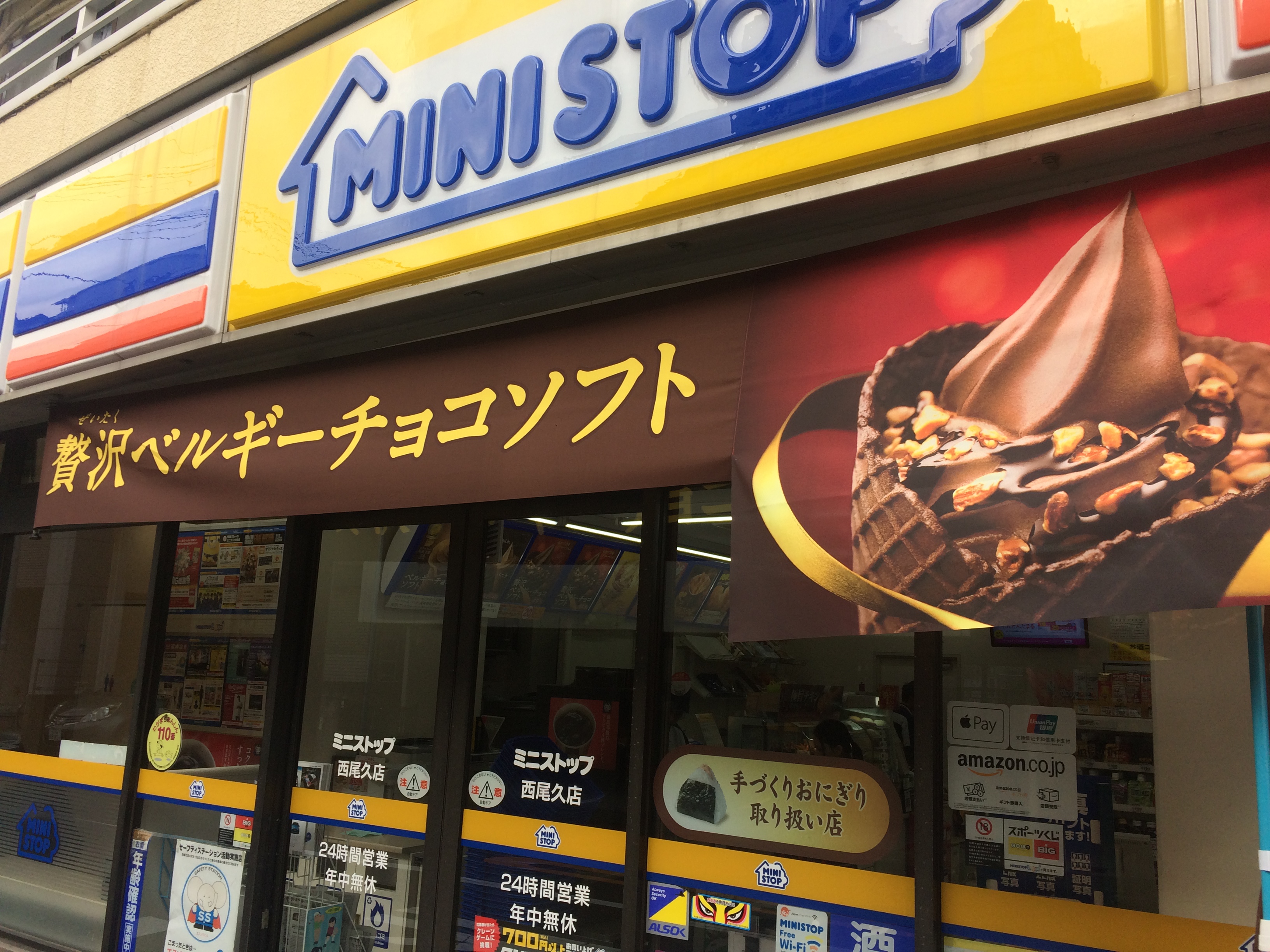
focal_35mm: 29
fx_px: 1064
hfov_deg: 61.7
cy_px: 476
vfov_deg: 48.2
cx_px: 635
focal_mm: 4.15
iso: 32
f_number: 2.2
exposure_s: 1/526
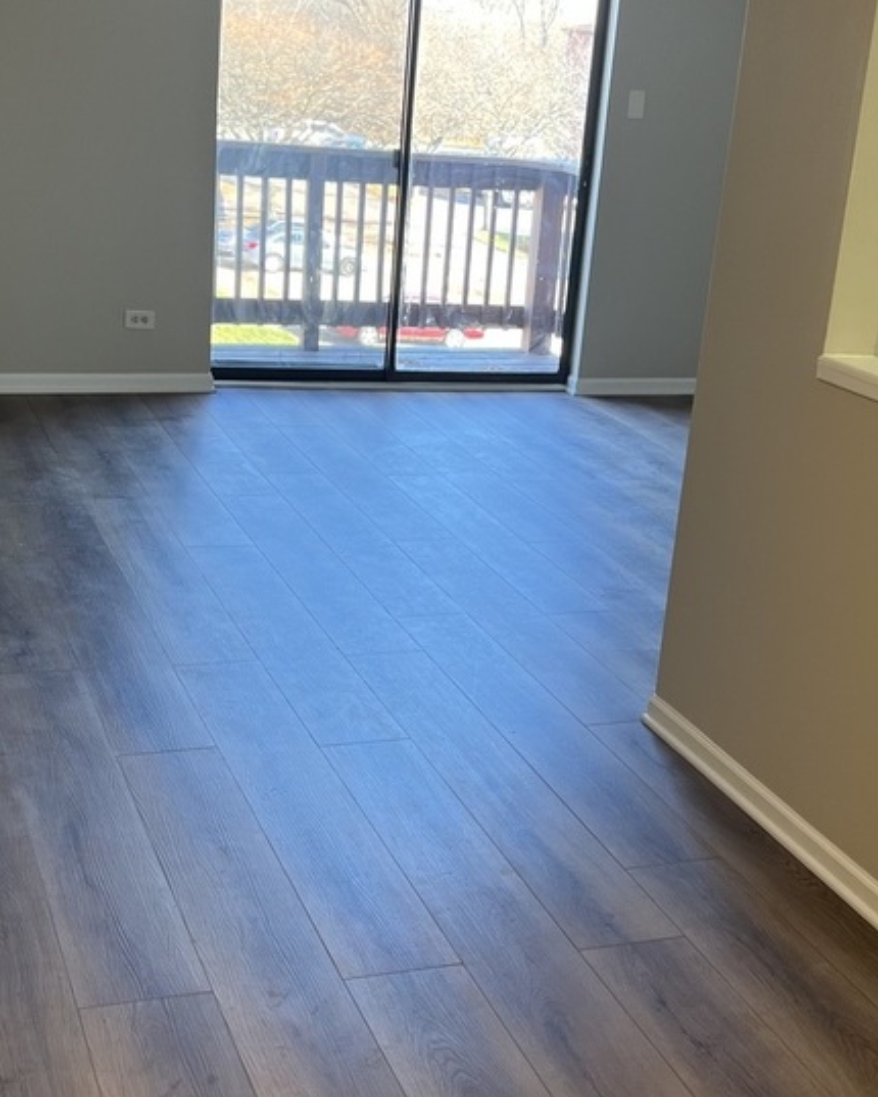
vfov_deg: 36.6
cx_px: 478
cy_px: 568
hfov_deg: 29.7
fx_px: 1656
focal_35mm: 51
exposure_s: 1/60
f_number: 1.5
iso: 64
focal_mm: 5.7
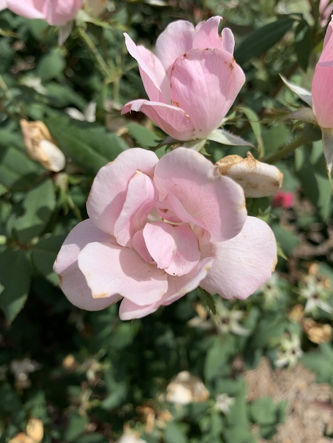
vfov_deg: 67.3
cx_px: 166
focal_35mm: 26
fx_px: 333
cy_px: 222
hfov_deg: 53.1
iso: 25
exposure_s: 1/2915
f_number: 1.8
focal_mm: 4.25
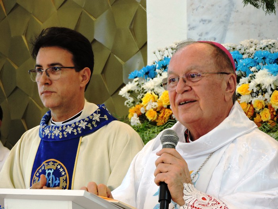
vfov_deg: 8.2
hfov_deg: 11.0
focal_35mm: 180
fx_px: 1446
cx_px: 139
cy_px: 104
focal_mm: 32.2
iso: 400
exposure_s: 1/20
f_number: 5.3
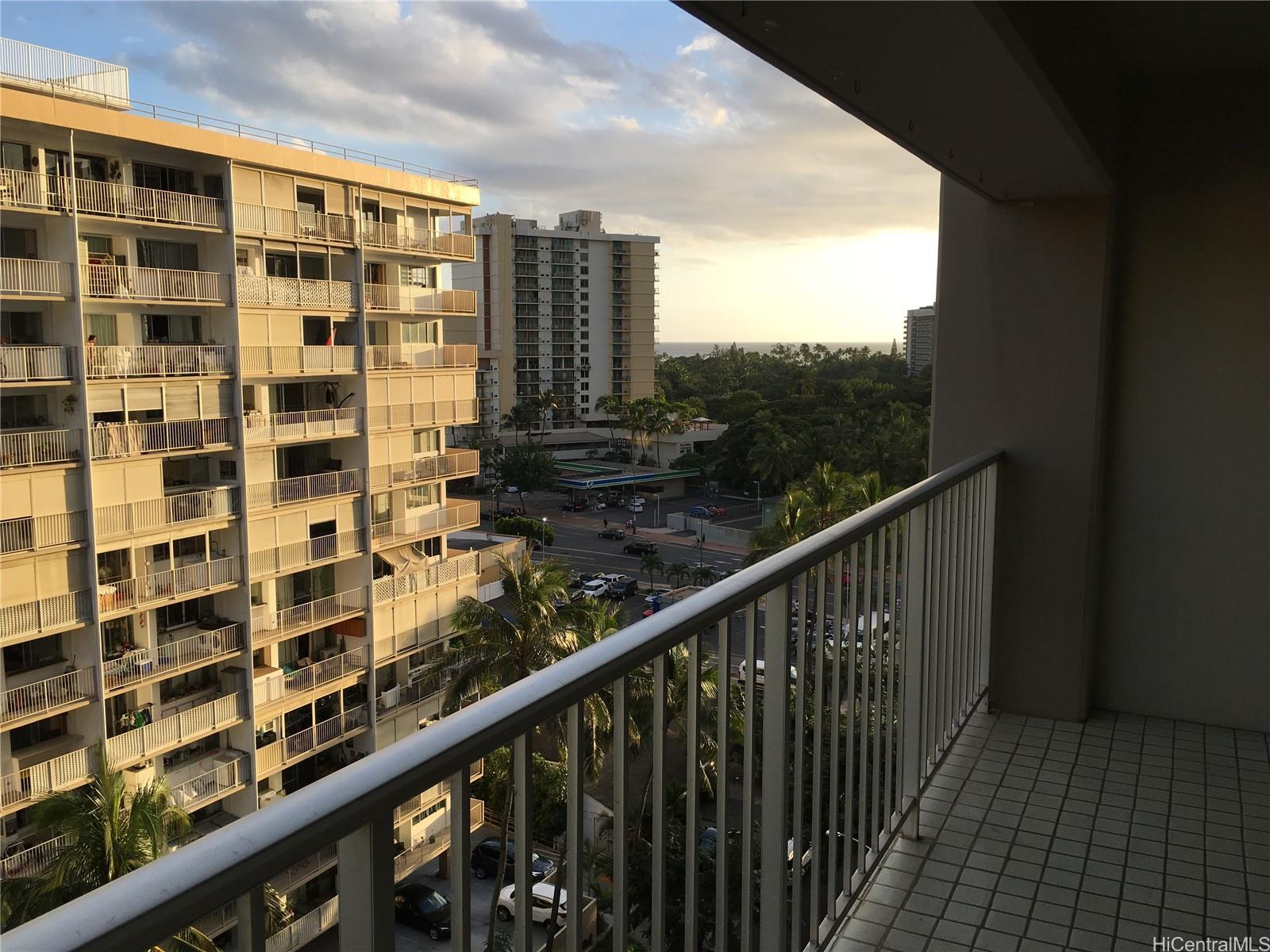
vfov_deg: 48.2
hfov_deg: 61.7
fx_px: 1064
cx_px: 635
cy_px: 476
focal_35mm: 29
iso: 25
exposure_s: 1/620
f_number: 2.2
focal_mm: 4.15
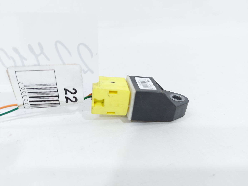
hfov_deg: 71.6
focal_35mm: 24
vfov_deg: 56.8
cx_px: 124
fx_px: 172
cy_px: 93
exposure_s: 1/50
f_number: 1.8
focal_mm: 5.23
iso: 64
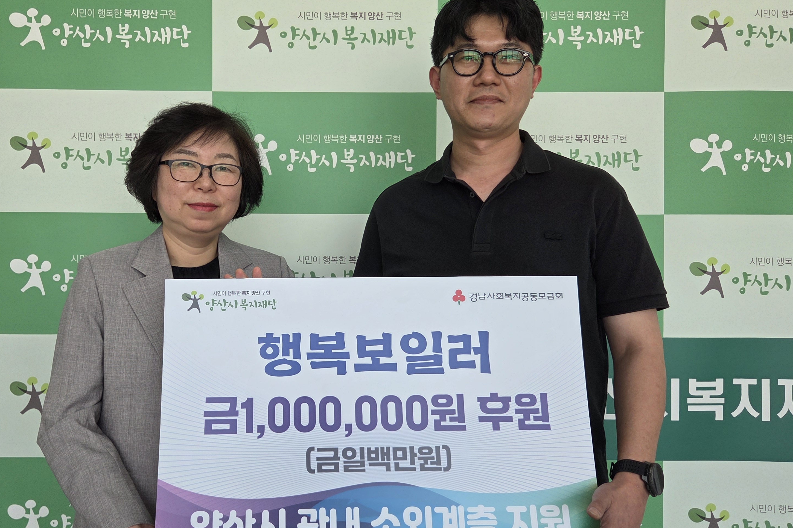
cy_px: 263
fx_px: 727
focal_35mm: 33
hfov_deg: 56.8
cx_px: 316
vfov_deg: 40.0
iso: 32
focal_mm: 5.4
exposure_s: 1/120
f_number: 1.8
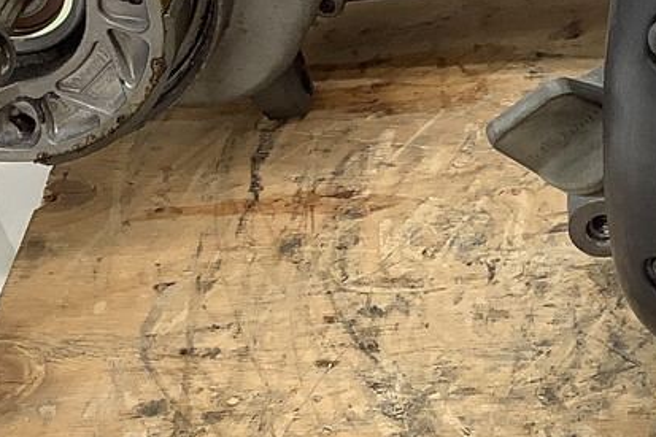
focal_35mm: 100
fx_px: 1821
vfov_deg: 13.5
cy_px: -8
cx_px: 754
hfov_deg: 19.4
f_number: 2.4
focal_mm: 3.3
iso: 50
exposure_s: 1/60
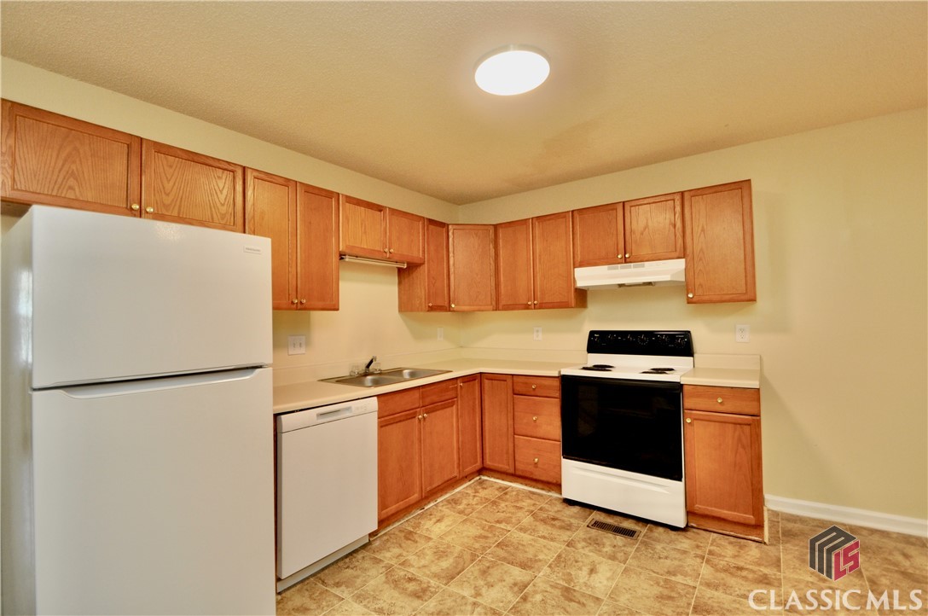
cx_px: 464
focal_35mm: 15
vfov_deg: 77.1
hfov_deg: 100.5
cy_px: 308
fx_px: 386
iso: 500
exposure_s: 1/60
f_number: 4
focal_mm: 10
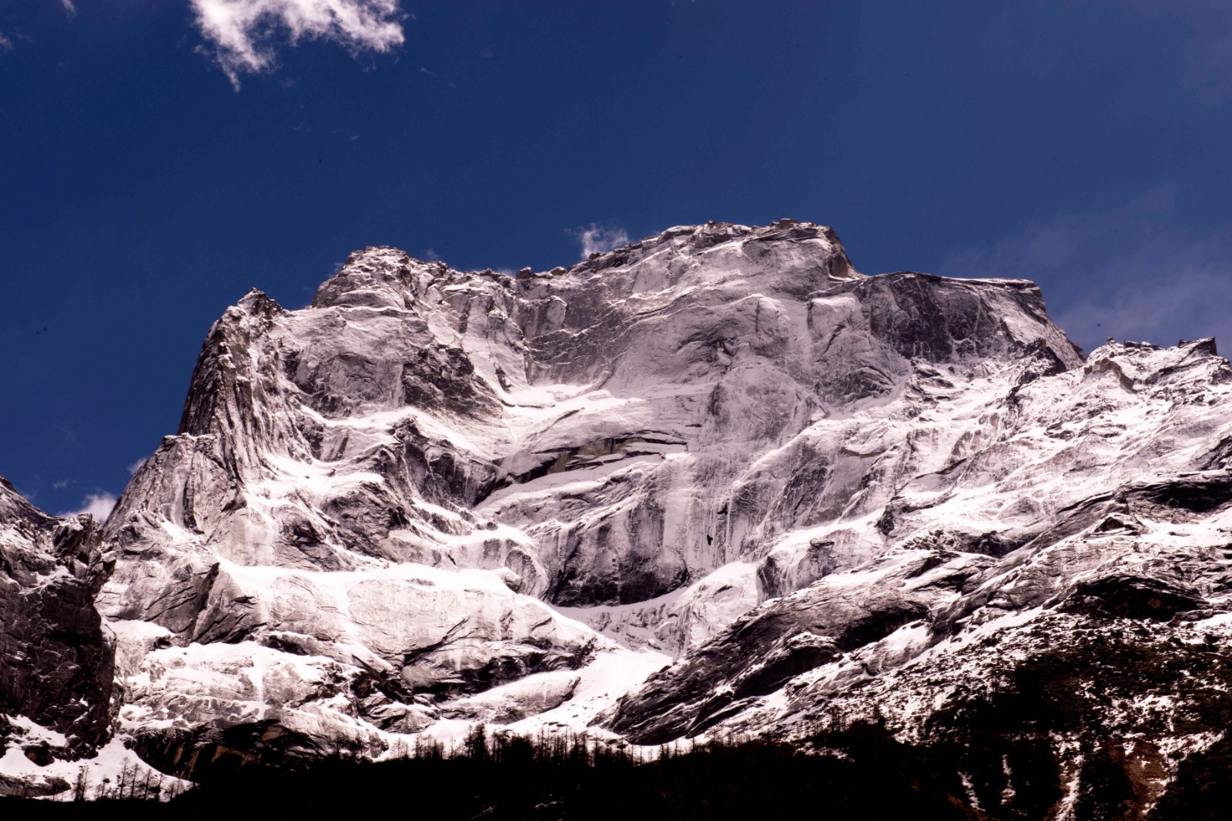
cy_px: 410
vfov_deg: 19.5
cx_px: 616
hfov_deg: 28.8
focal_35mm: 70
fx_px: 2396
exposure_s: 1/160
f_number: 22
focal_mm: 70
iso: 100
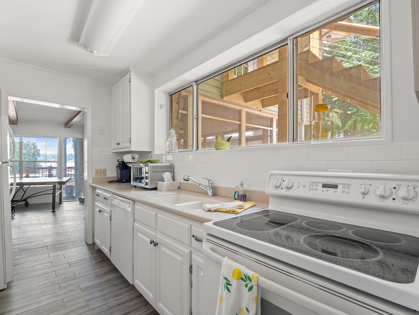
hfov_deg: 94.5
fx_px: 194
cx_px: 210
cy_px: 158
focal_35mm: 16
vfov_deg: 78.1
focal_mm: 8
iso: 400
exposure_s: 1/8
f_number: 5.6
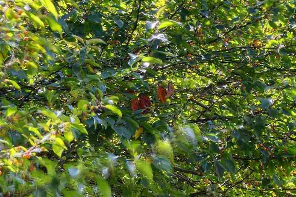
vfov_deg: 7.5
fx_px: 1488
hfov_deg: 10.7
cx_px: 526
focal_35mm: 181
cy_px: 239
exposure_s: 1/6
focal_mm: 46
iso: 80
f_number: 16
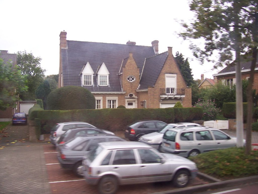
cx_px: 129
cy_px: 97
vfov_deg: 41.8
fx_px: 253
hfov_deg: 54.0
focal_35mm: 34
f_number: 2.7
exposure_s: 1/90
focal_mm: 5.6
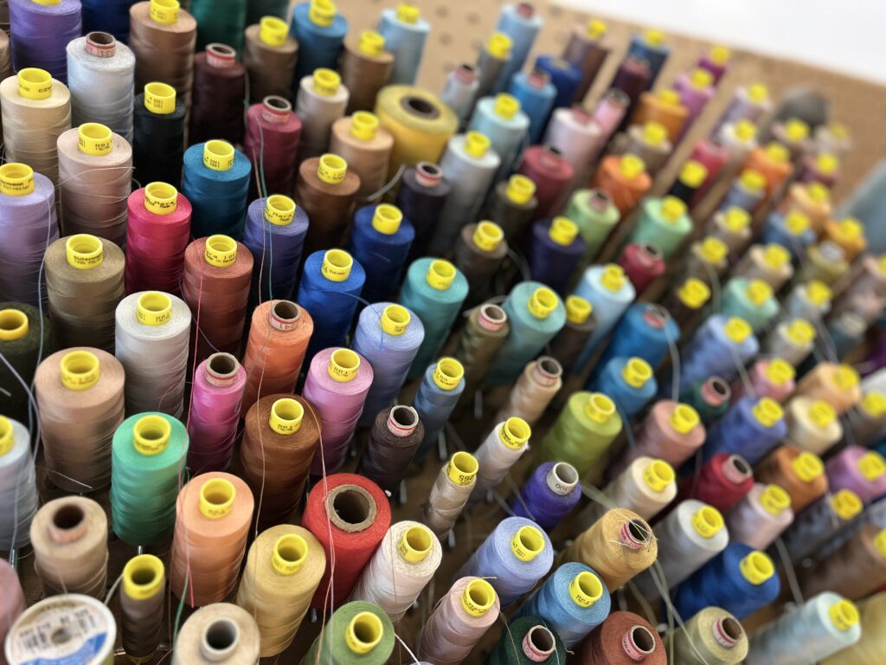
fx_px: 665
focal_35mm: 26
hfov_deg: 67.3
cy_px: 332
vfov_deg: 53.1
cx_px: 443
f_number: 1.6
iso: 200
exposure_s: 1/60
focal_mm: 5.1
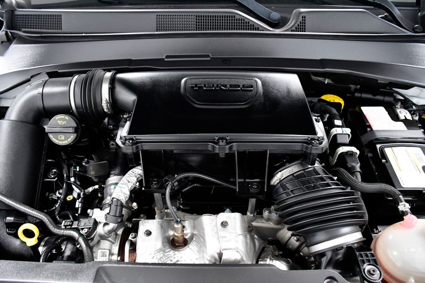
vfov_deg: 47.9
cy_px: 142
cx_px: 212
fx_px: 319
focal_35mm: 27
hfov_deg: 67.4
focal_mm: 18
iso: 2500
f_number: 4.5
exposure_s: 1/100
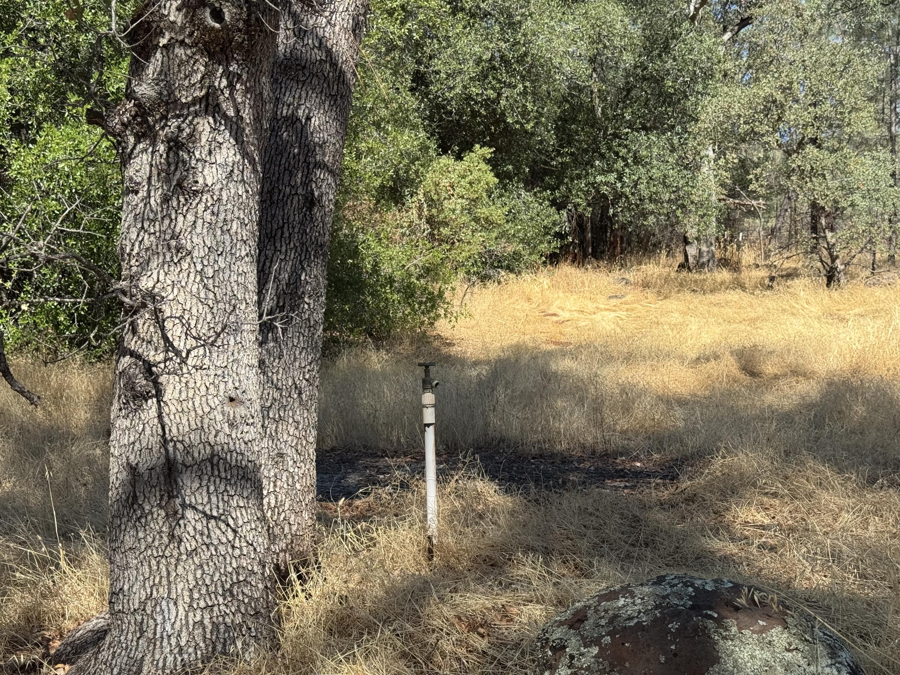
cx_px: 450
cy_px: 338
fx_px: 1248
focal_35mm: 48
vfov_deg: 30.3
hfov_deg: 39.7
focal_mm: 6.76
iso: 64
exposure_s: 1/2252
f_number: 1.78
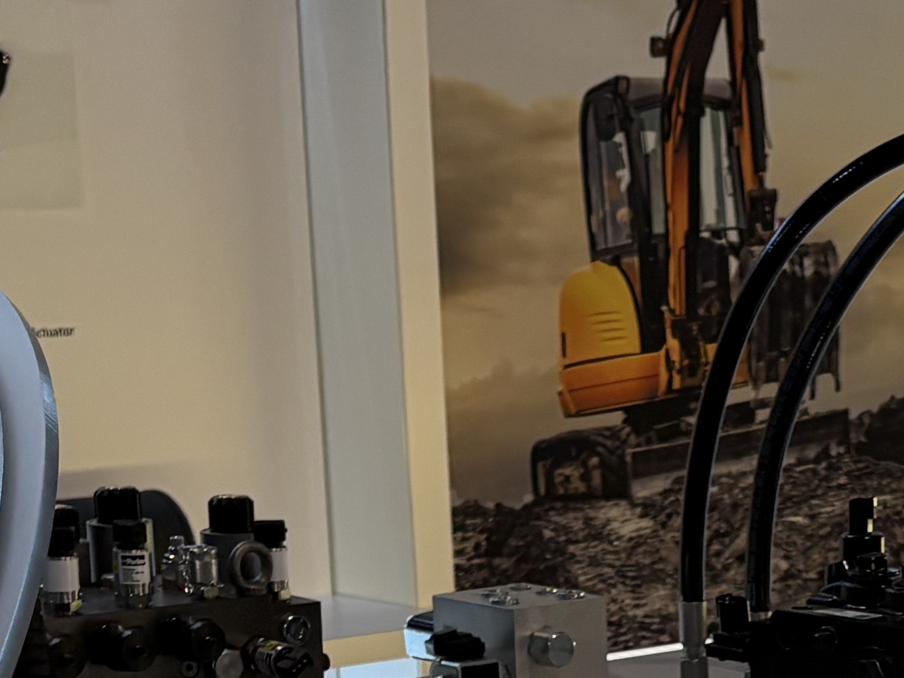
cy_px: 968
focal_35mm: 111
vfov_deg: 12.7
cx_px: 713
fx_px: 2898
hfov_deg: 17.6
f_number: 1.6
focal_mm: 5.96
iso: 125
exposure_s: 1/163
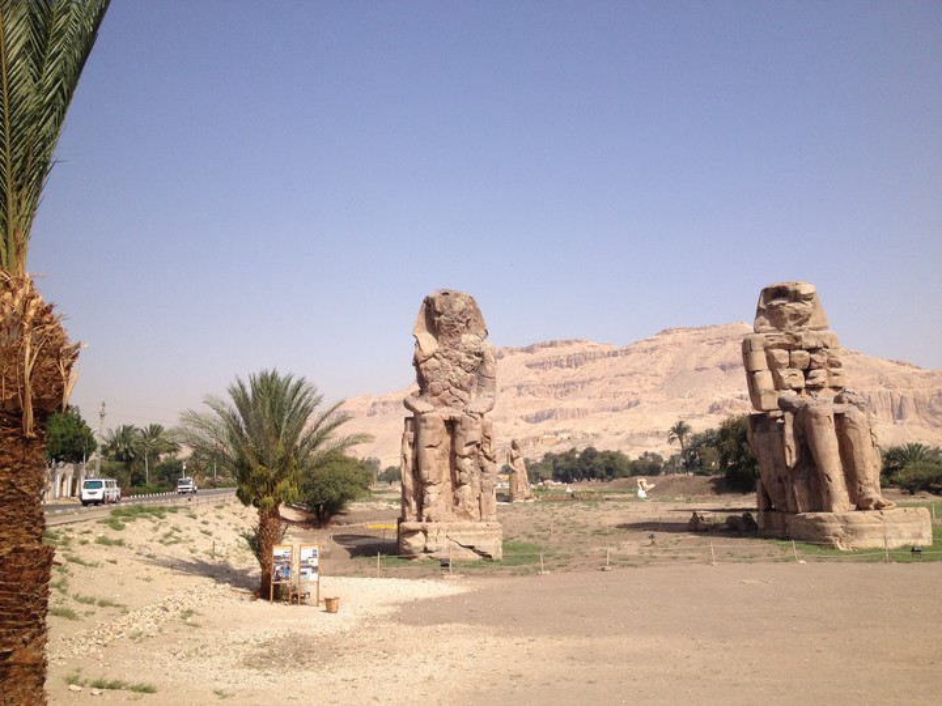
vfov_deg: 40.7
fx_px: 952
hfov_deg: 52.6
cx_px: 471
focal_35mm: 35
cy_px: 353
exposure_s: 1/2404
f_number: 2.4
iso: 50
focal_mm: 4.28
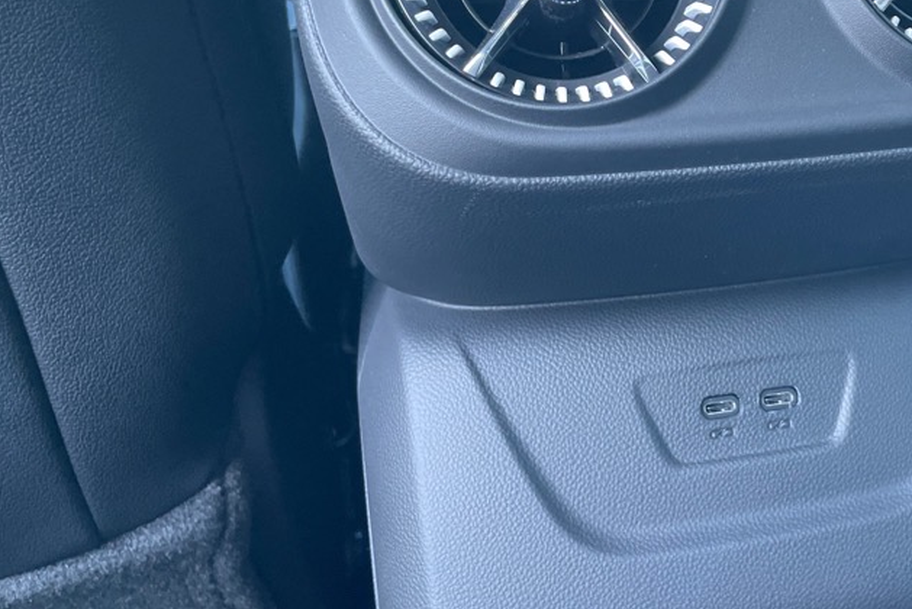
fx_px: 1115
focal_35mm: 44
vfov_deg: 30.4
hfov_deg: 42.5
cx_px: 728
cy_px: 216
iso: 250
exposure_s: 1/60
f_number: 1.6
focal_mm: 4.2
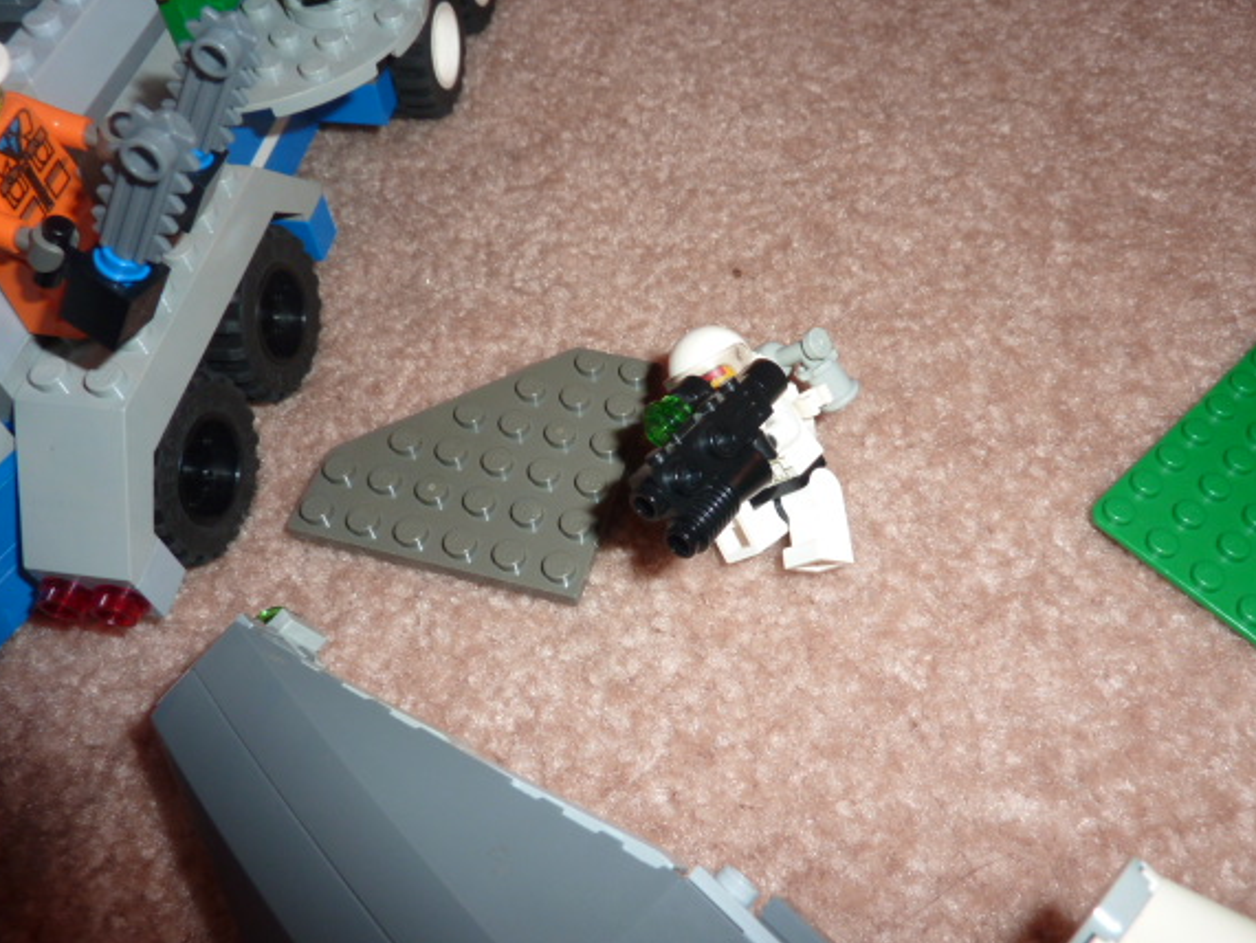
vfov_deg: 49.8
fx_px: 1017
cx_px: 671
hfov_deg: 63.3
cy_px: 451
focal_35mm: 28
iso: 100
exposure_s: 1/30
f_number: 4
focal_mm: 4.1
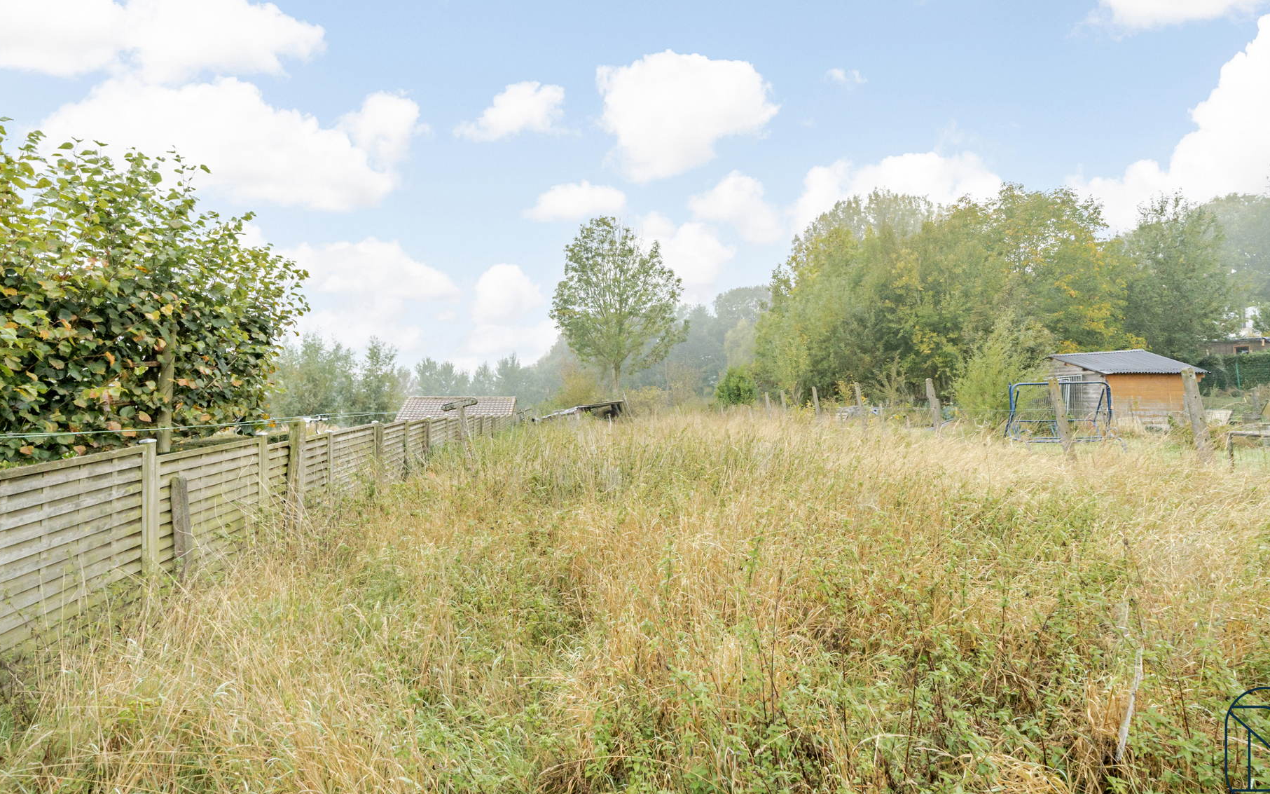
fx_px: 588
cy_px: 347
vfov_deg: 67.7
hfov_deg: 94.4
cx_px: 623
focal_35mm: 17
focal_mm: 14
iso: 800
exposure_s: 1/125
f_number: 11
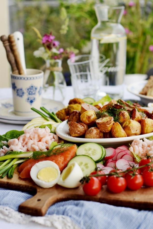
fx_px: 478
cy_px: 114
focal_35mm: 75
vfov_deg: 27.0
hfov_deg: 18.2
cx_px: 76
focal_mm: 50
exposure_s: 1/320
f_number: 3.5
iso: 200
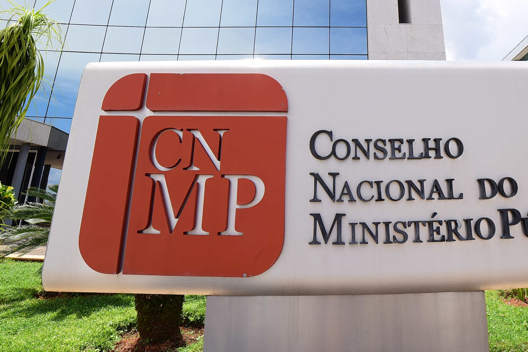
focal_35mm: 26
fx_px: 381
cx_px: 352
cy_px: 76
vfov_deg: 47.2
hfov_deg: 67.5
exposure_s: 1/200
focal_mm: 14
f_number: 7.1
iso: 100
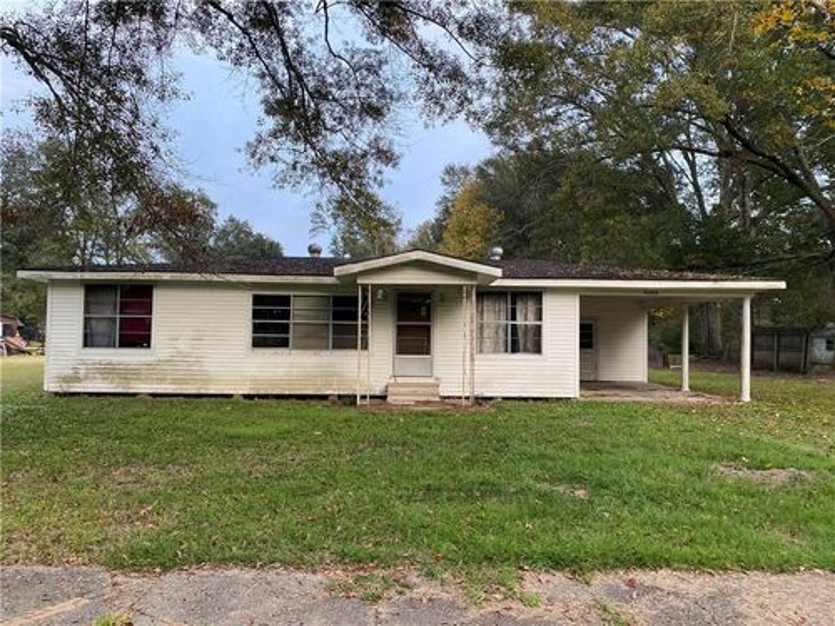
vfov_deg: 53.1
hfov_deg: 67.3
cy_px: 313
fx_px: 627
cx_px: 418
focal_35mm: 26
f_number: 1.8
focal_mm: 4.25
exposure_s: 1/121
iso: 125
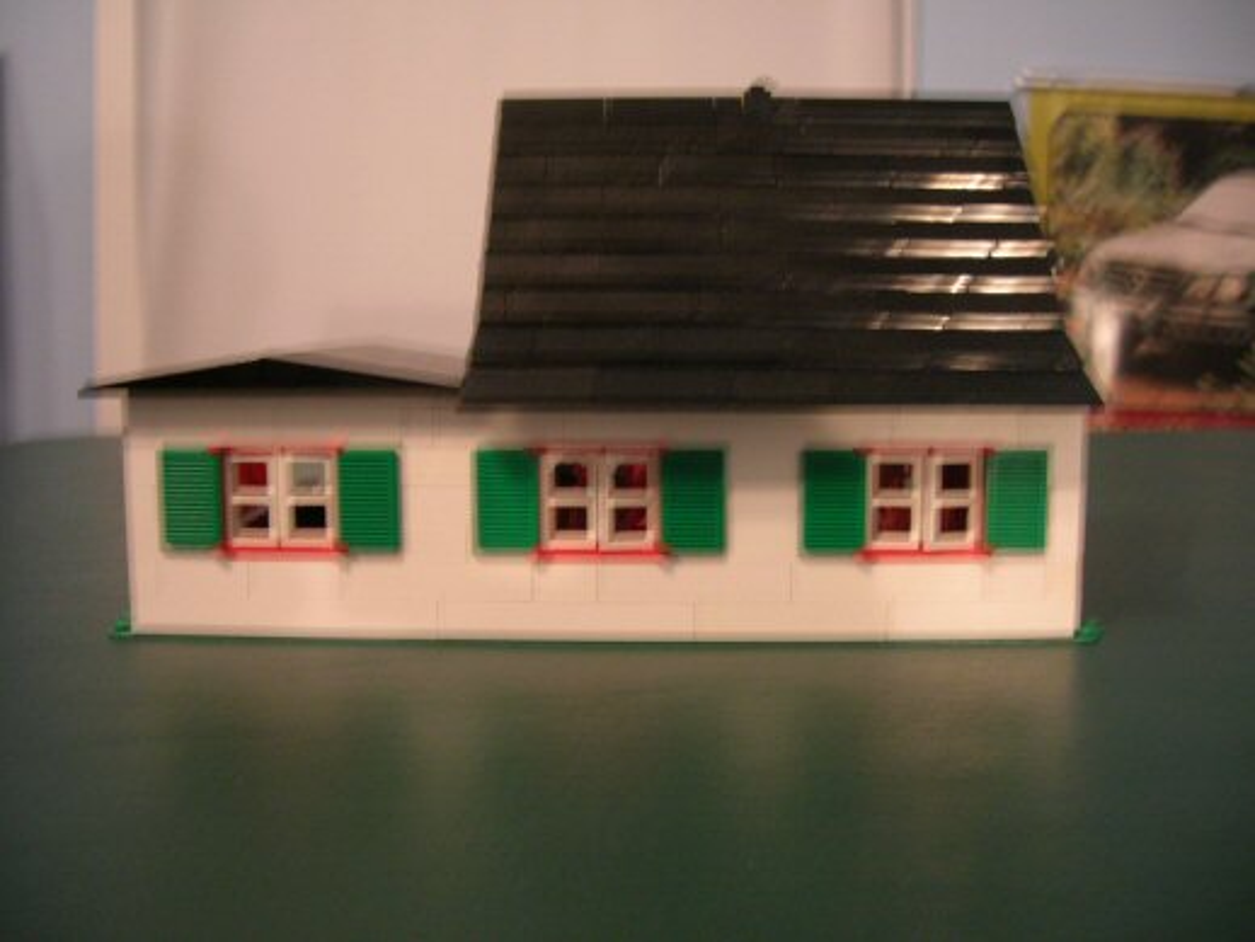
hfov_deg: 53.9
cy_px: 471
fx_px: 1233
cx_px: 628
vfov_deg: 41.8
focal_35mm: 34
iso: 143
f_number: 2.9
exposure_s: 1/3.9
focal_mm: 5.7
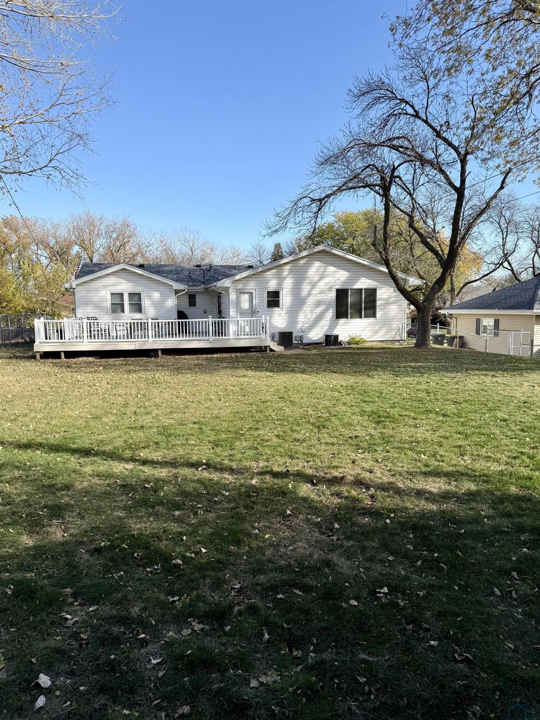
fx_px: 499
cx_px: 270
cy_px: 360
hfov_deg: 56.8
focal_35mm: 24
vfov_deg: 71.6
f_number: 1.78
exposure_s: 1/2299
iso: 80
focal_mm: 6.76
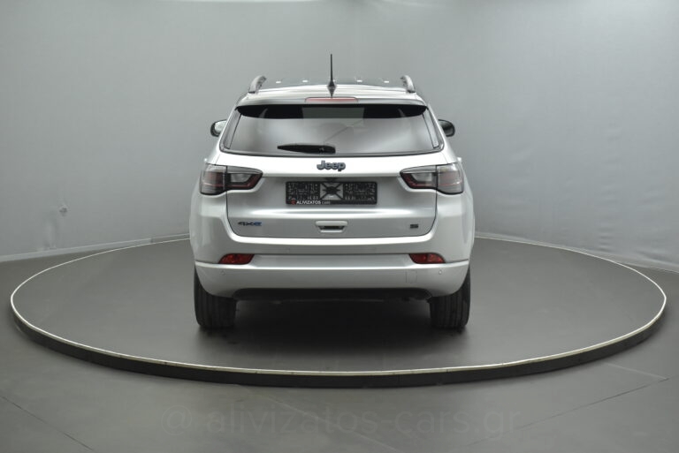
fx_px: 1076
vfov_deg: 23.8
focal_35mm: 57
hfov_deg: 35.0
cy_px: 226
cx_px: 340
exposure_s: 1/100
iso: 1600
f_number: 4.8
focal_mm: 38
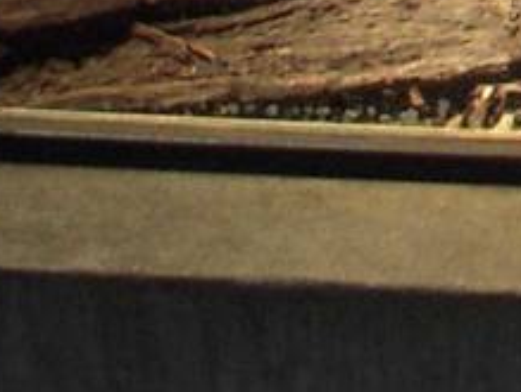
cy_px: -969
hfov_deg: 6.6
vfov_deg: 5.0
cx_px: 1411
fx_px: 4176
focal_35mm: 277
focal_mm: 6.3
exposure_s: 1/1.3
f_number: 3.3
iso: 100
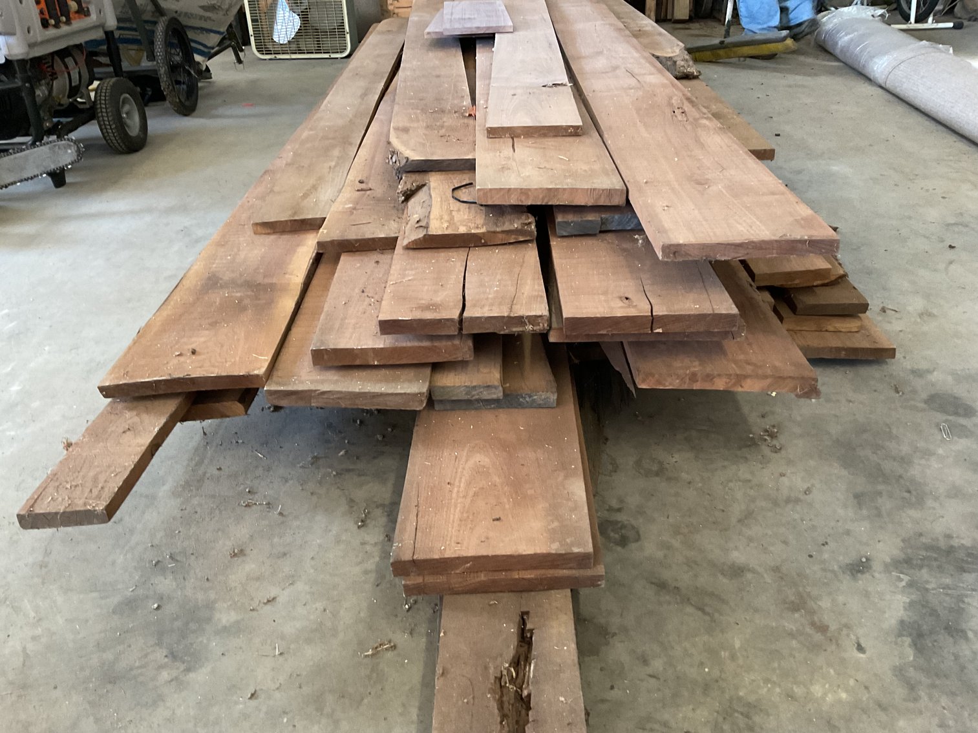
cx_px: 489
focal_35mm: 29
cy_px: 366
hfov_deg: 61.7
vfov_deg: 48.2
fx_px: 819
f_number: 1.8
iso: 250
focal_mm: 3
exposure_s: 1/40
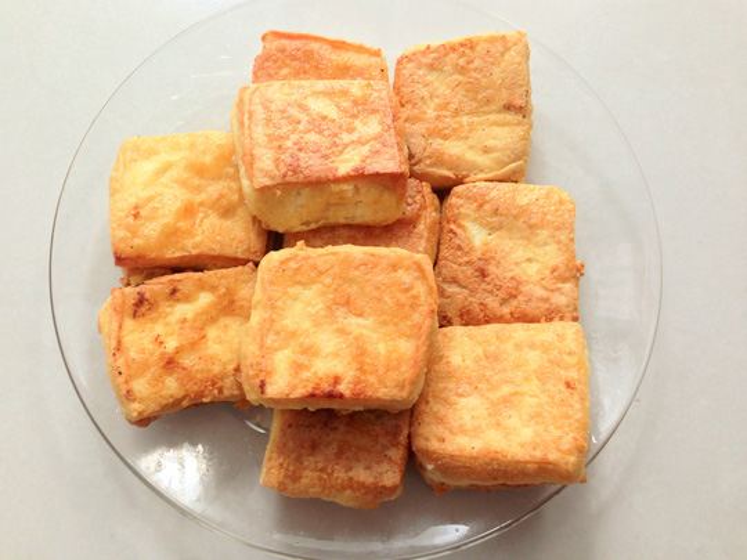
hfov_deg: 55.4
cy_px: 280
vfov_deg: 42.9
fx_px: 712
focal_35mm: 33
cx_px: 374
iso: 80
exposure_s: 1/20
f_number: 2.4
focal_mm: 4.12
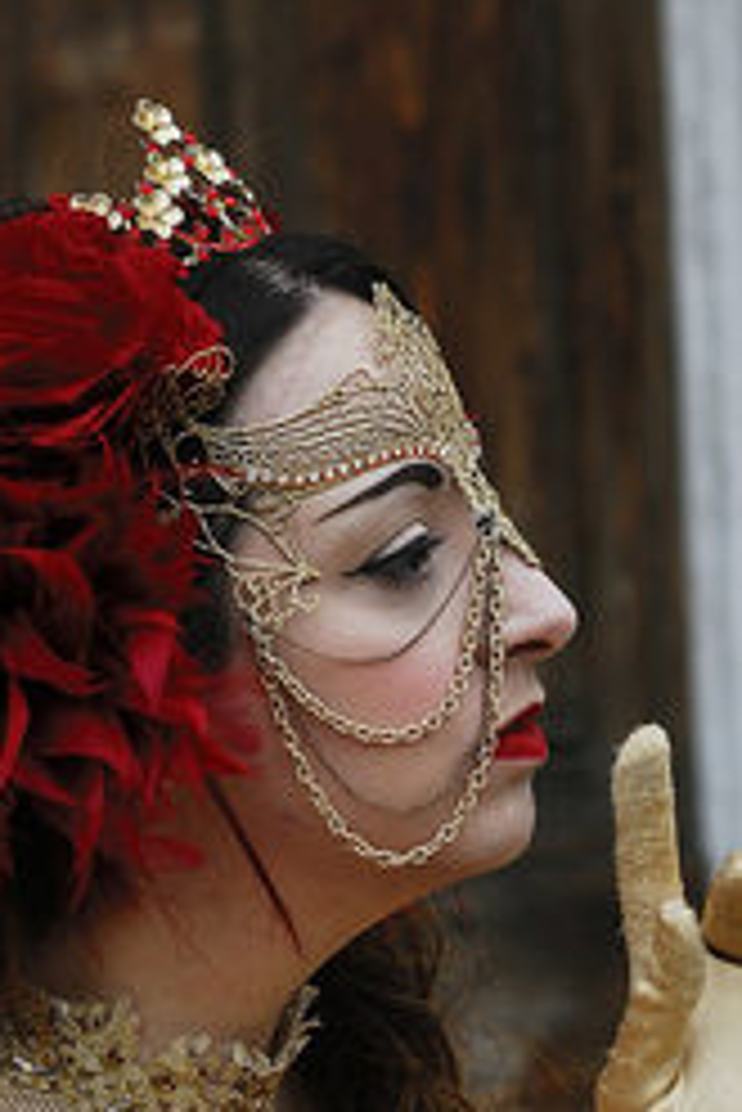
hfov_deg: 4.5
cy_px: 1292
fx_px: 9546
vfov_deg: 6.6
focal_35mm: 309
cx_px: 250
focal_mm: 85
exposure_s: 1/125
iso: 250
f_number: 5
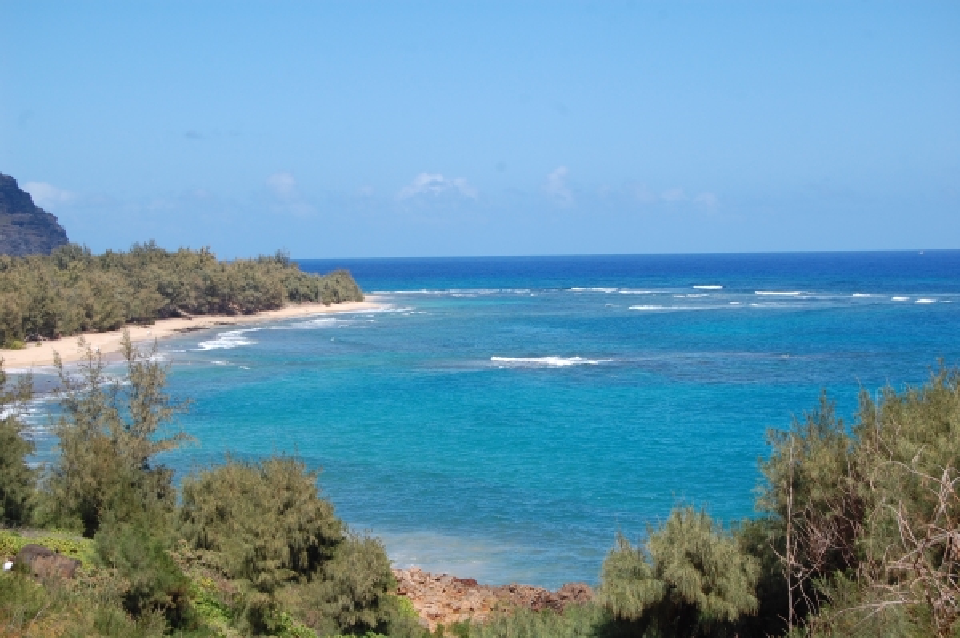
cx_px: 480
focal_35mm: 75
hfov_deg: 27.0
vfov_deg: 18.2
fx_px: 1998
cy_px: 319
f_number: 10
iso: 200
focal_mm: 50
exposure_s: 1/400
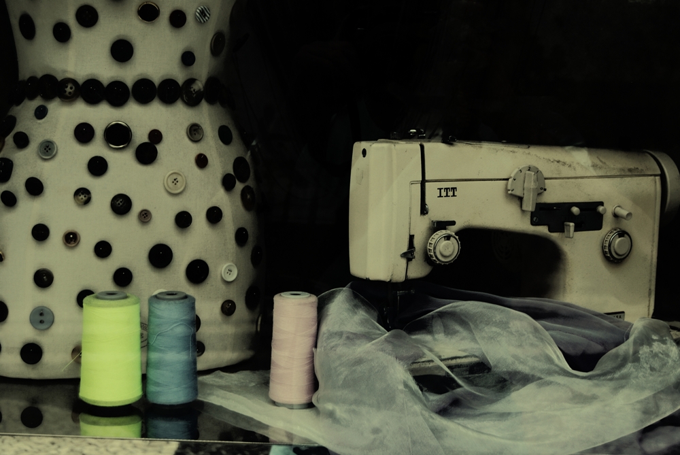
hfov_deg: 33.4
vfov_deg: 22.7
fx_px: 1134
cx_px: 340
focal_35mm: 60
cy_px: 228
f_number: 5
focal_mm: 40
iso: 200
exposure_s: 1/50
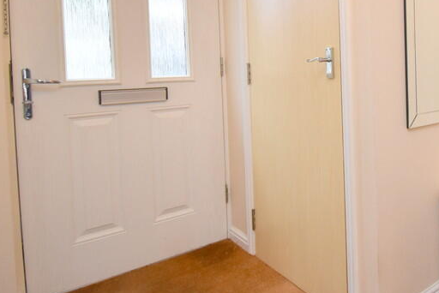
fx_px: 366
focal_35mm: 30
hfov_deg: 57.3
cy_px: 83
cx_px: 352
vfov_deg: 42.6
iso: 800
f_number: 4.5
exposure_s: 1/160
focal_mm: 10
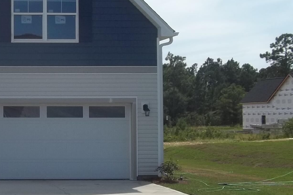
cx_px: -61
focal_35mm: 81
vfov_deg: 16.8
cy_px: 110
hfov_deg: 23.0
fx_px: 659
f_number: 8.8
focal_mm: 5.7
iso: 64
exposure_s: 1/200
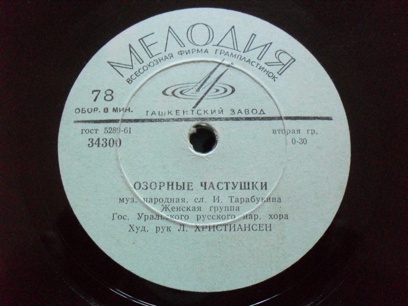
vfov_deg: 37.7
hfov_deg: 49.0
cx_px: 204
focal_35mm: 38
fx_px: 448
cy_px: 153
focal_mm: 6.3
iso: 400
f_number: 2.8
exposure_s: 1/20
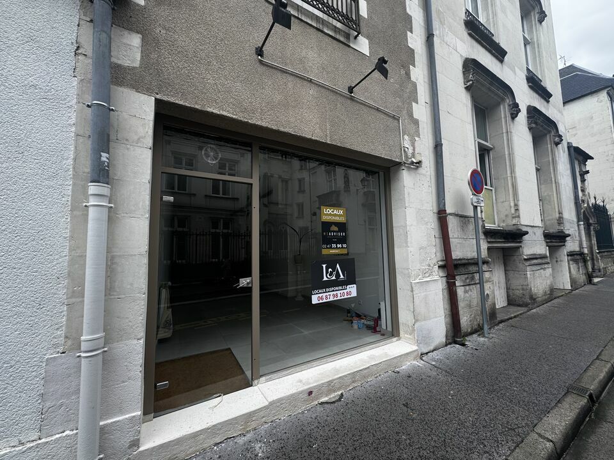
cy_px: 230
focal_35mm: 14
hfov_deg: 102.1
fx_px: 248
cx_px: 307
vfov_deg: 85.7
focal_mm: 2.22
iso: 40
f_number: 2.2
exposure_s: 1/103
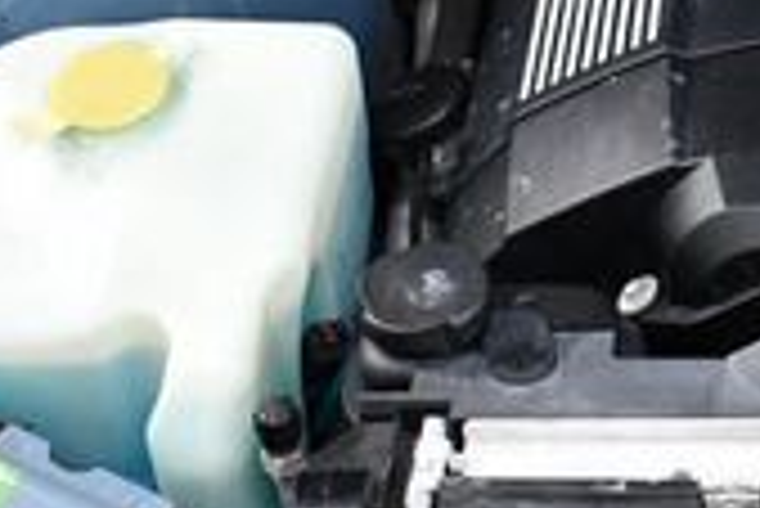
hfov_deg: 14.3
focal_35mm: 136
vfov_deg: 10.1
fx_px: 2874
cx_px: 1057
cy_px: 45
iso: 2000
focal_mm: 18
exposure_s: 1/125
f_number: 3.5
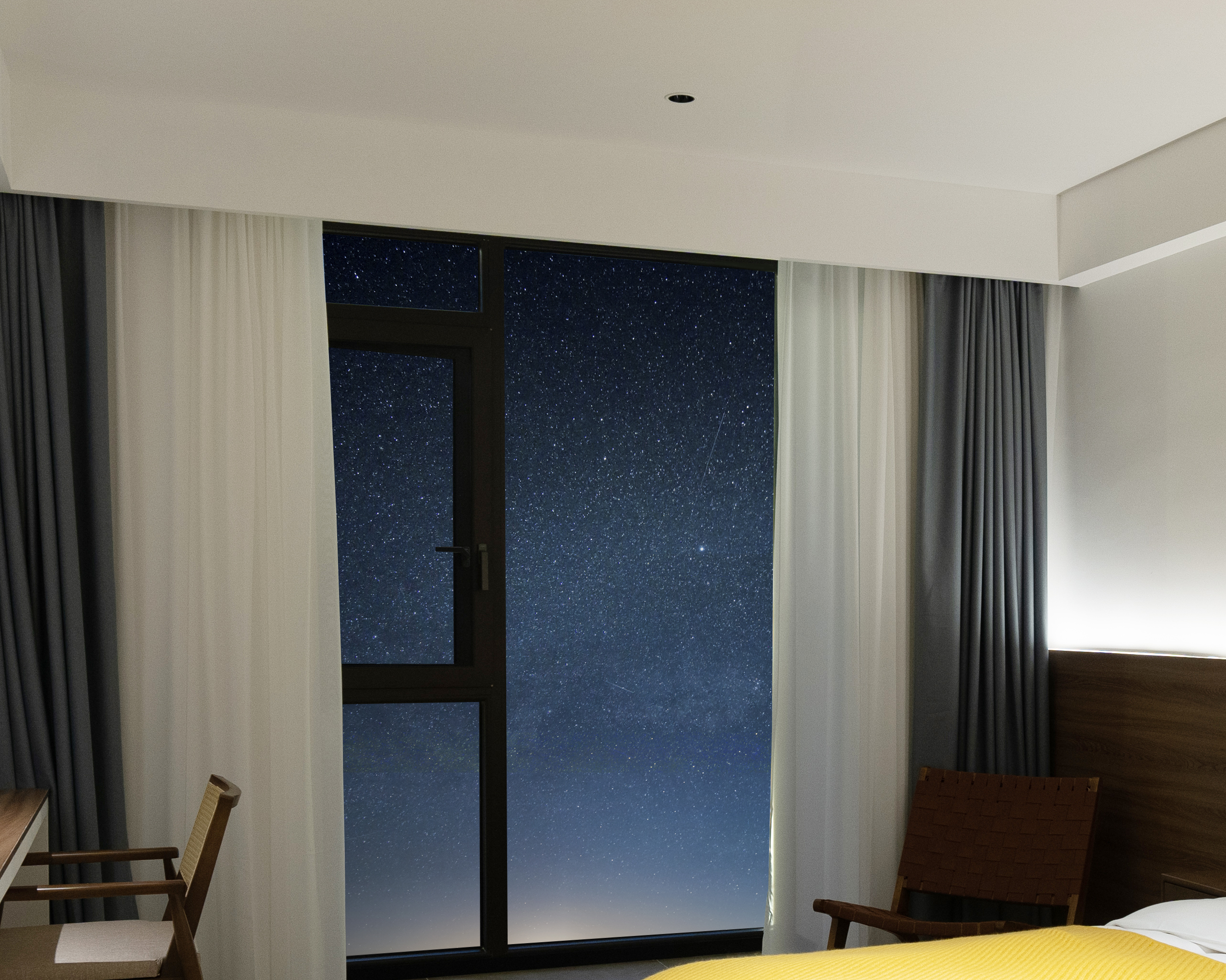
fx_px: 1597
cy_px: 663
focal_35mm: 44
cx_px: 804
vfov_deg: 33.8
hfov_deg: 41.5
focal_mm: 20
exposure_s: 1/100
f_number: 3.5
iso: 800
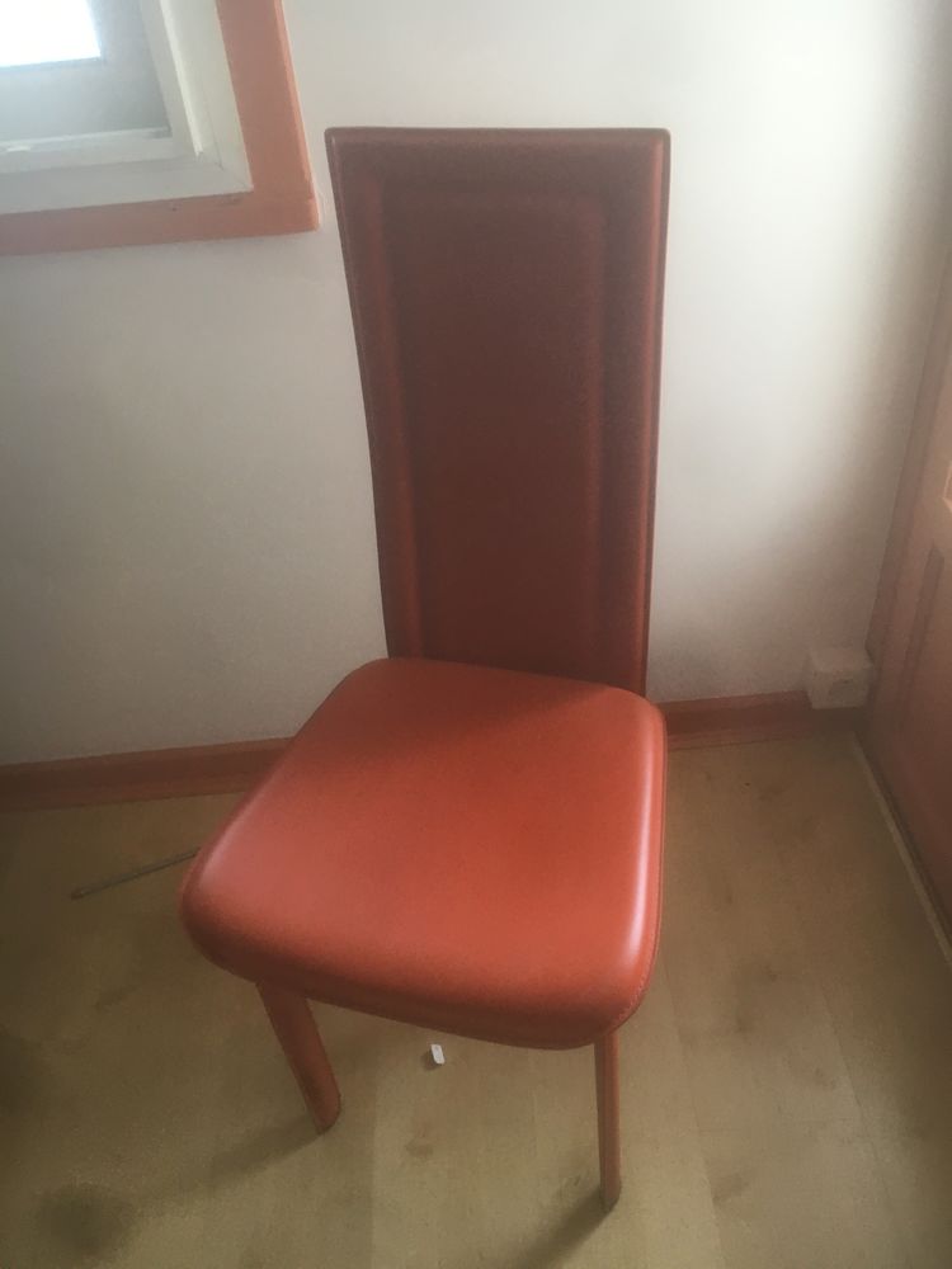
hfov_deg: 48.2
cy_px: 634
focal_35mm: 29
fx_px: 1063
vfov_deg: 61.7
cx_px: 476
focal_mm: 4.15
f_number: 2.2
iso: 50
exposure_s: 1/33
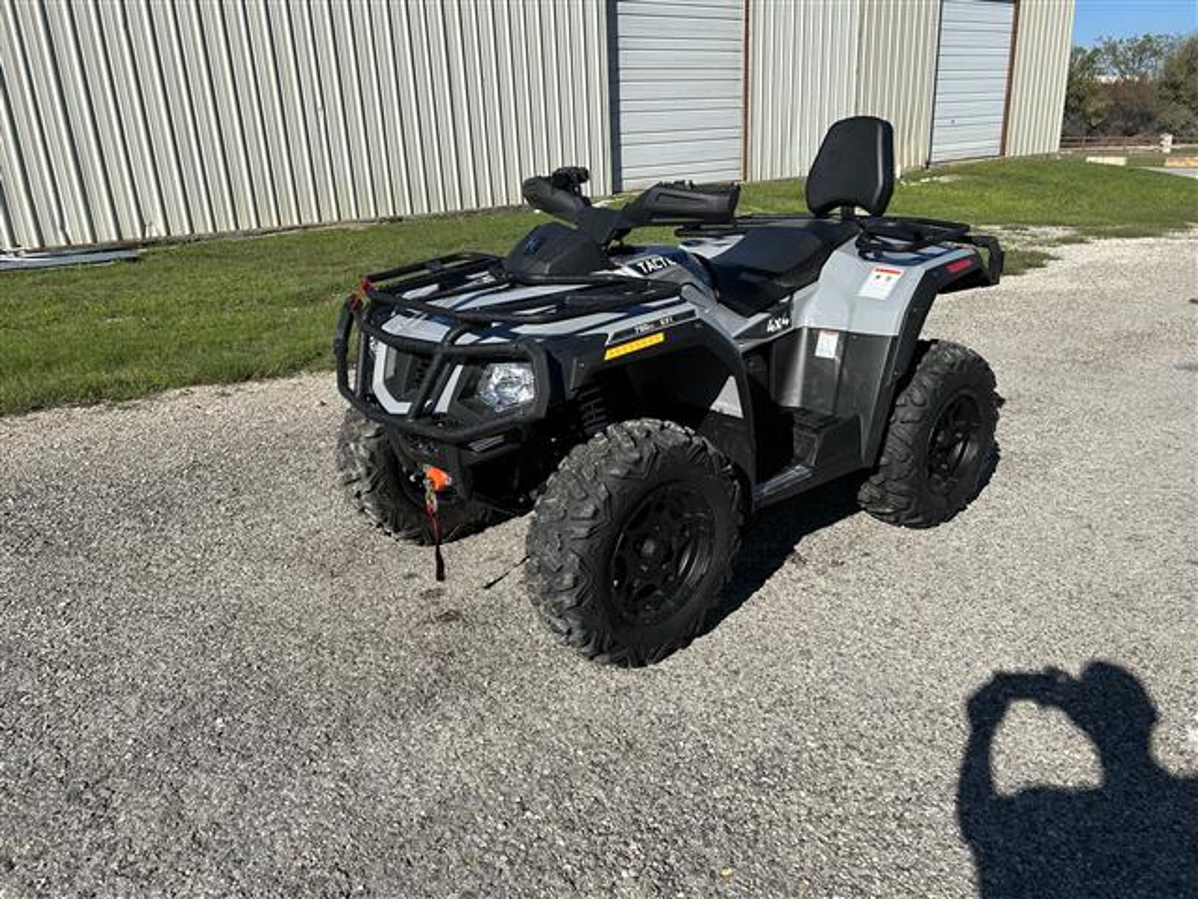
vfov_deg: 53.1
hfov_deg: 67.3
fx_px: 900
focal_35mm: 26
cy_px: 450
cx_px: 599
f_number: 1.5
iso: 50
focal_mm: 5.7
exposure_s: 1/5076
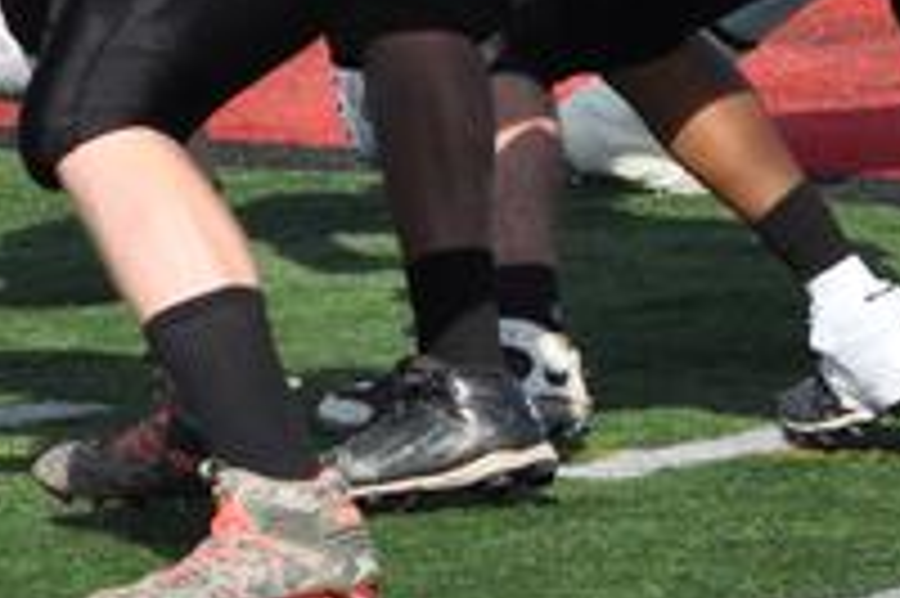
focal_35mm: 733
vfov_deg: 1.9
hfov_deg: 2.8
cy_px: -200
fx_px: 18309
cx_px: -4
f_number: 6.3
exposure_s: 1/1600
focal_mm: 122
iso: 320
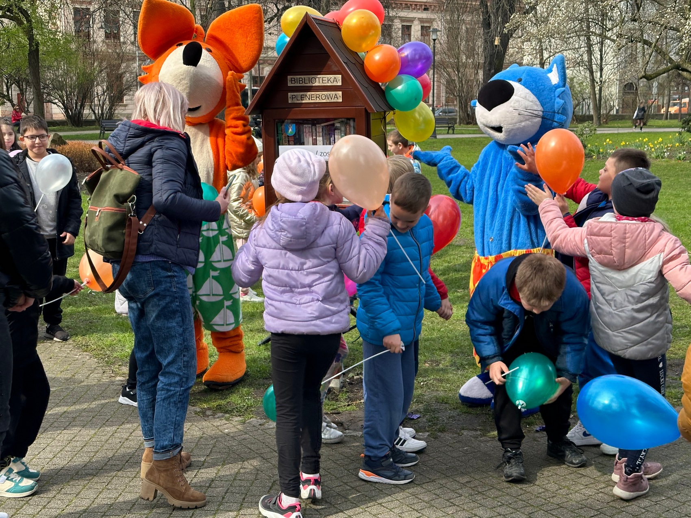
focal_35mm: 48
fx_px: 958
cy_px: 259
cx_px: 346
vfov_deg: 30.3
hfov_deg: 39.7
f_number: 1.78
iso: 64
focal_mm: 6.86
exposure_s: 1/843
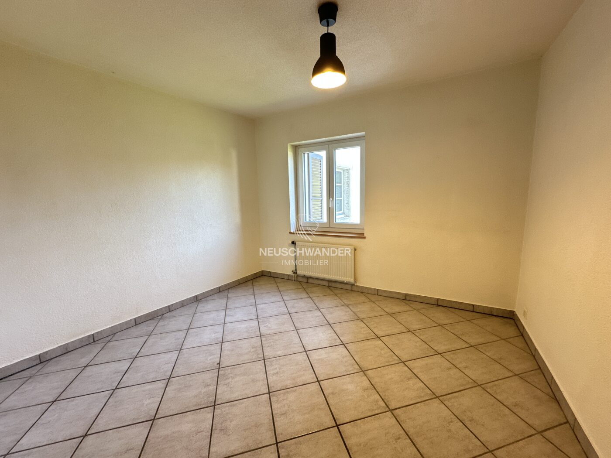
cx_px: 306
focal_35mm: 14
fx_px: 247
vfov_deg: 85.7
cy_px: 229
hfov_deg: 102.1
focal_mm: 2.22
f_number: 2.2
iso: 320
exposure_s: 1/60
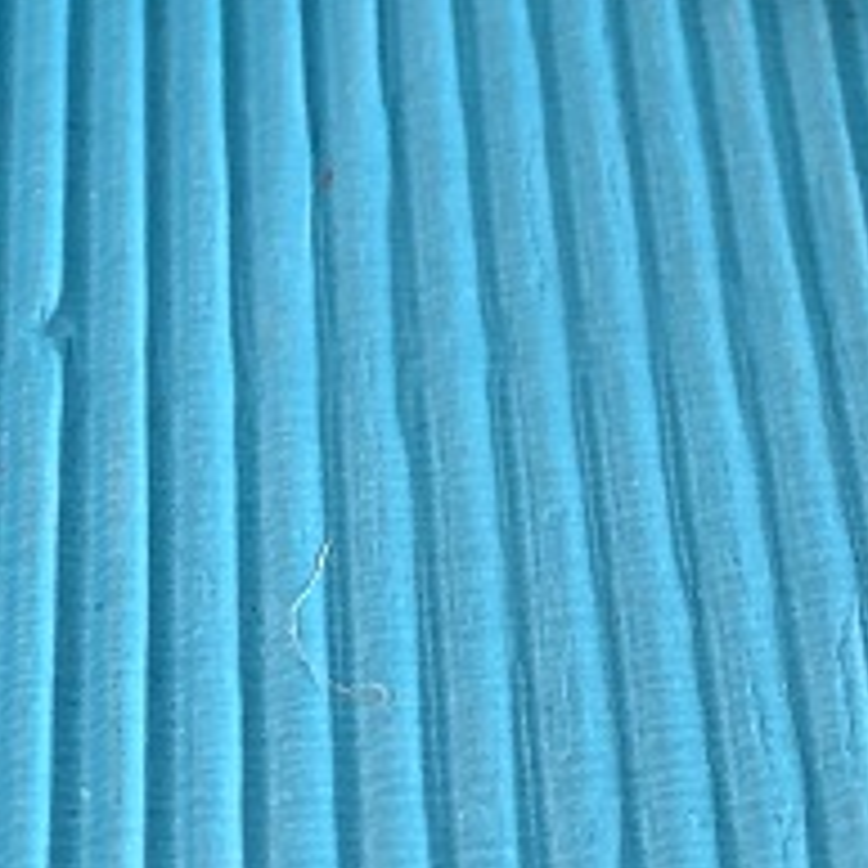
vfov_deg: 14.8
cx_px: 695
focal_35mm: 96
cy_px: -888
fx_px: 2723
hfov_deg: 18.0
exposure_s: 1/35
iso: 400
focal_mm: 4.25
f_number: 1.8
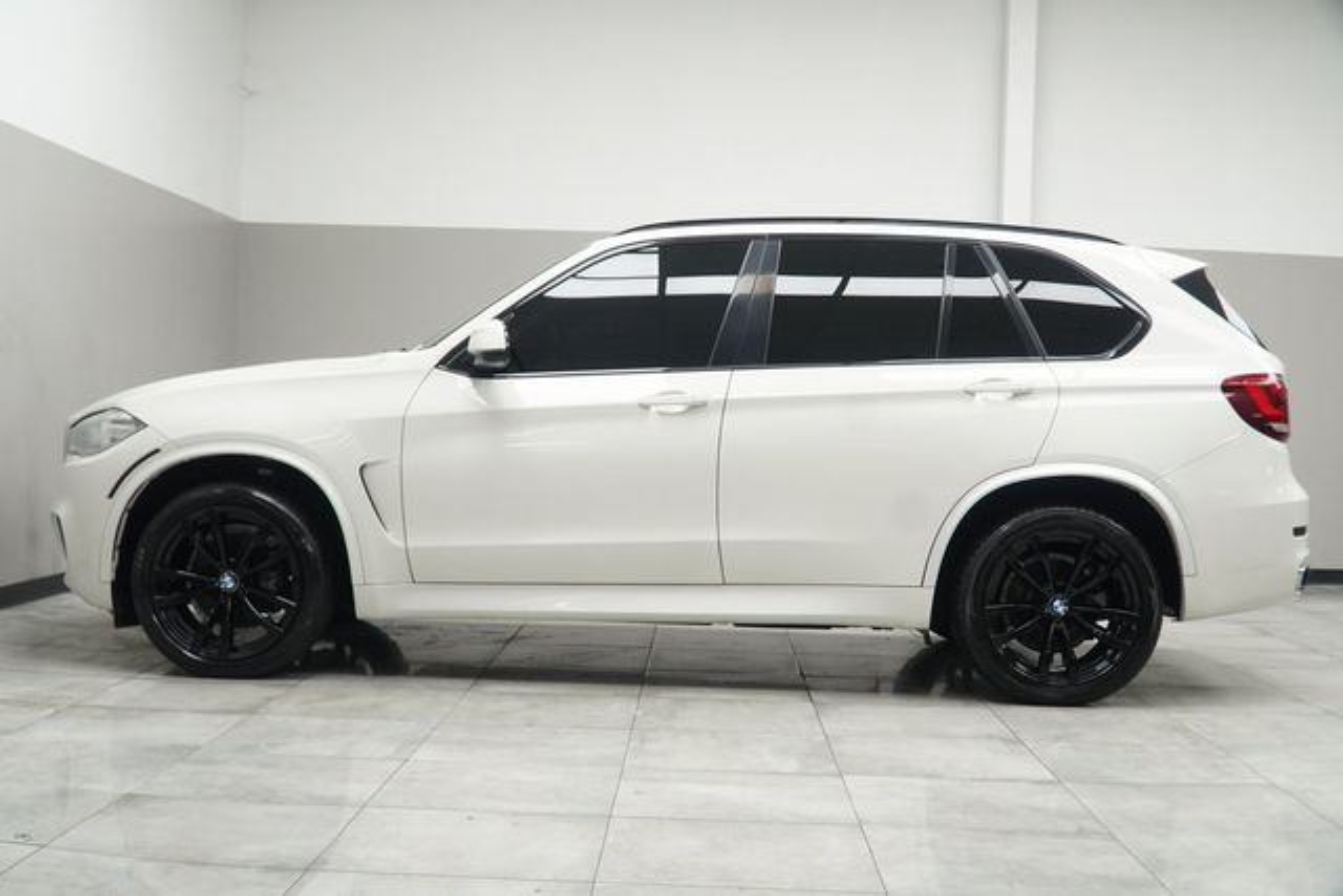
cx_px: 672
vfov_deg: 34.2
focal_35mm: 39
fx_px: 1455
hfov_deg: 49.5
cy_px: 448
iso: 800
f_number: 5.6
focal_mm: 26
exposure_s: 1/60
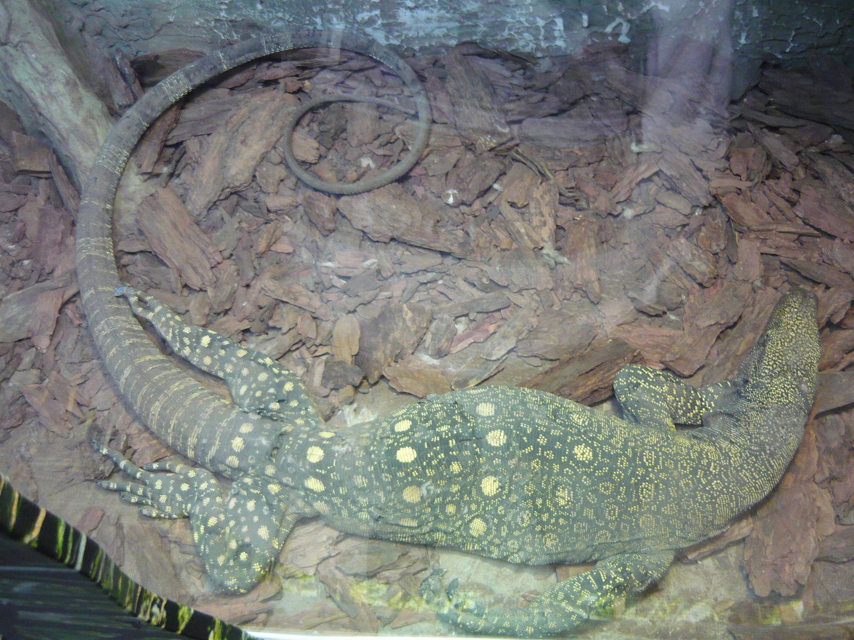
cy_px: 320
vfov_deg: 42.9
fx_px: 814
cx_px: 427
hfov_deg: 55.4
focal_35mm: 33
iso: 400
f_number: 2.8
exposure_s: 1/13
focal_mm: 5.5
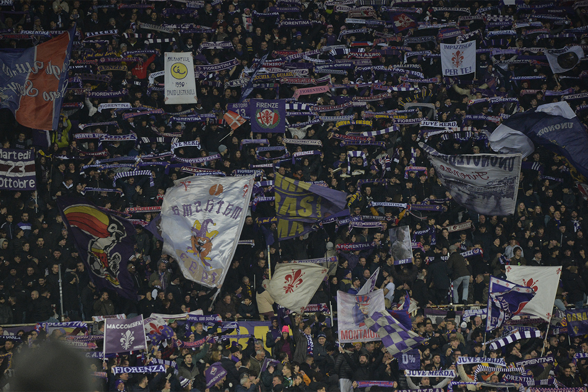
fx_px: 3920
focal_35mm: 240
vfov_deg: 5.7
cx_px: 294
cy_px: 196
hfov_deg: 8.6
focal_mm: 240
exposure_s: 1/320
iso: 3200
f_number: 5.3
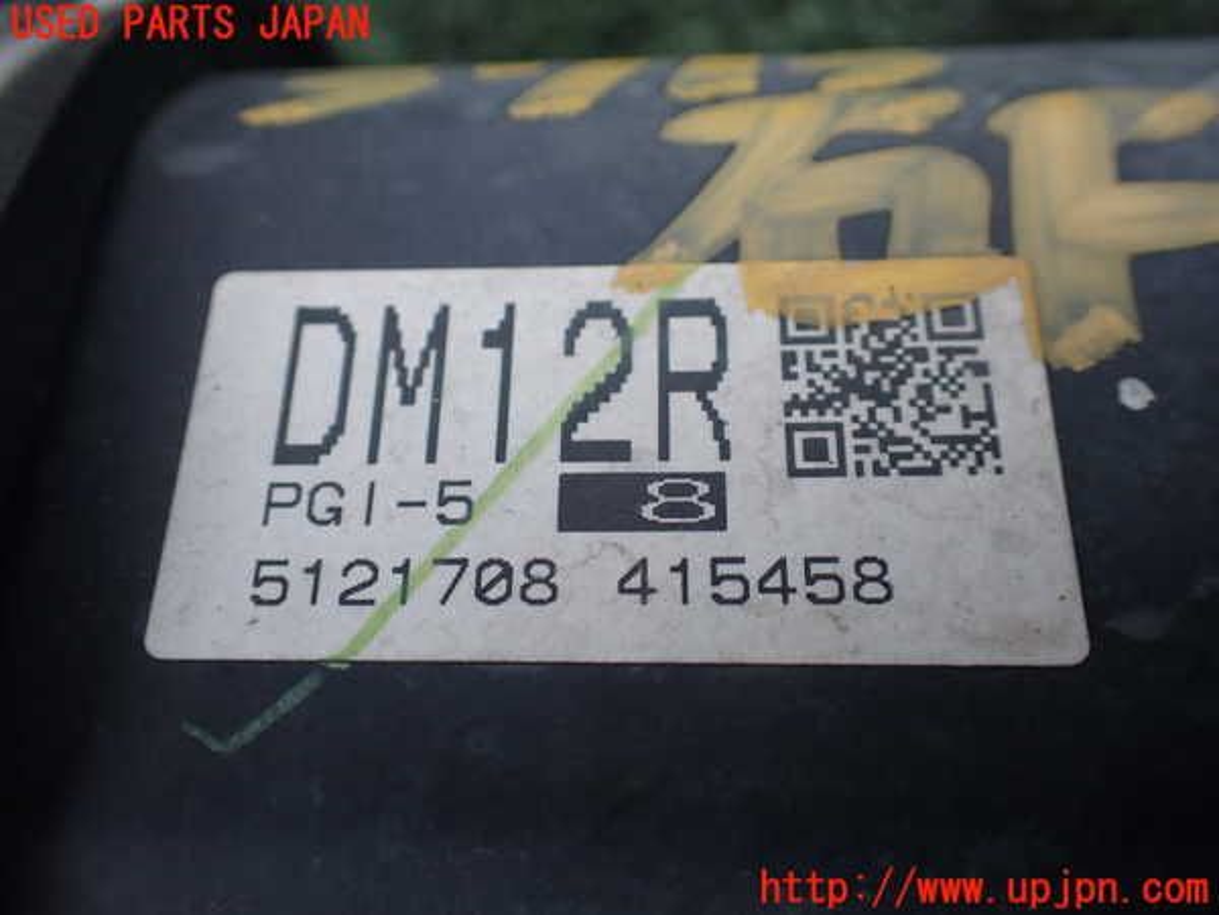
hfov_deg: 60.0
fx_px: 1056
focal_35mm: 30
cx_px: 610
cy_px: 458
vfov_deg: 46.8
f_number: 2.3
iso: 200
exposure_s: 1/125
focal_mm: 5.4
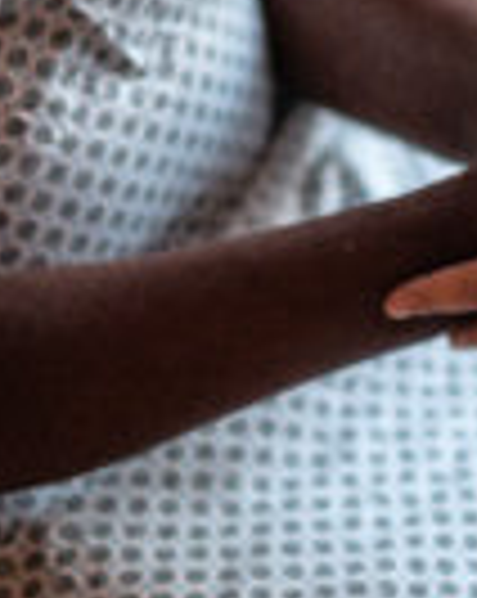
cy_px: 205
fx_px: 1857
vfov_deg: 18.3
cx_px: 524
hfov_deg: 14.3
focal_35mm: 105
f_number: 1.4
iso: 800
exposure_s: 1/160
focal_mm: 35
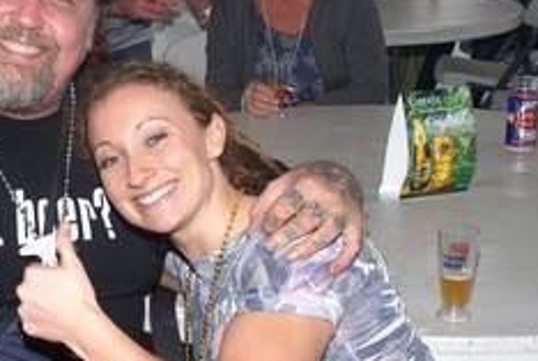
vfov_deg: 17.8
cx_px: 62
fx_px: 1153
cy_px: 229
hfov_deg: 25.5
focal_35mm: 77
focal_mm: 24
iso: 400
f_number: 8
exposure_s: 1/60
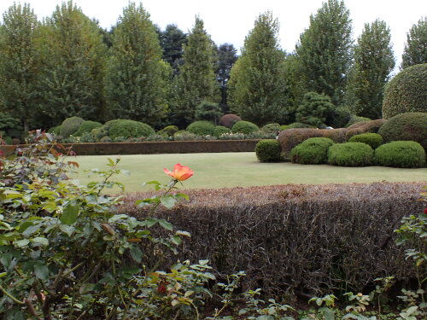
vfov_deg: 46.8
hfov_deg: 60.0
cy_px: 160
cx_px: 214
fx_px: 370
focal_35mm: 30
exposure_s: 1/160
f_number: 3.2
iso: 100
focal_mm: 5.4
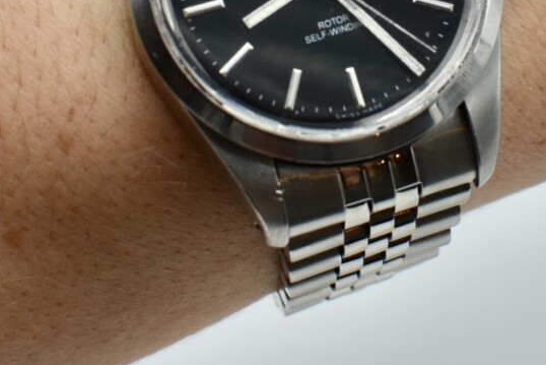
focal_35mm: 136
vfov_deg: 10.0
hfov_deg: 15.0
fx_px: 2068
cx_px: 338
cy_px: -46
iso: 200
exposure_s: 1/160
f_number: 6.3
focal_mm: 35
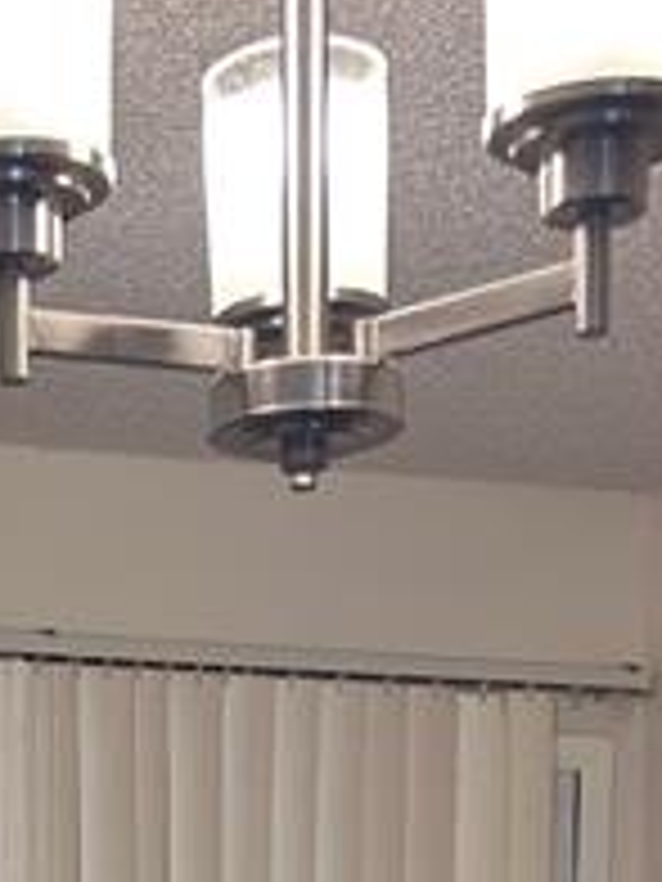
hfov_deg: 15.3
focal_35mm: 94
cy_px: 1328
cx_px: -90
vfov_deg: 18.5
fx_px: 2397
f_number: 1.78
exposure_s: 1/120
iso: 160
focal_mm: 6.86
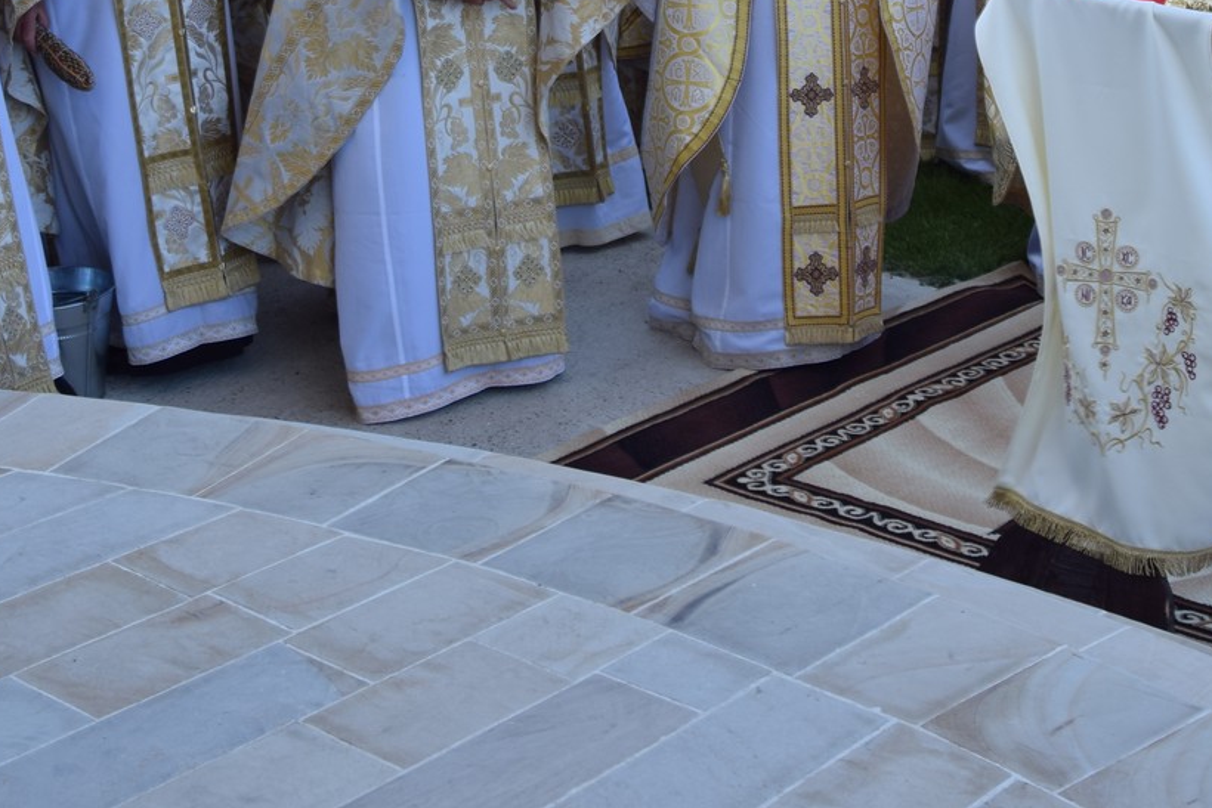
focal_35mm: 77
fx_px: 2593
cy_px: -117
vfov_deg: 17.1
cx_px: 850
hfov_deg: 26.1
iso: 100
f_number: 6.3
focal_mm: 22
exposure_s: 1/80
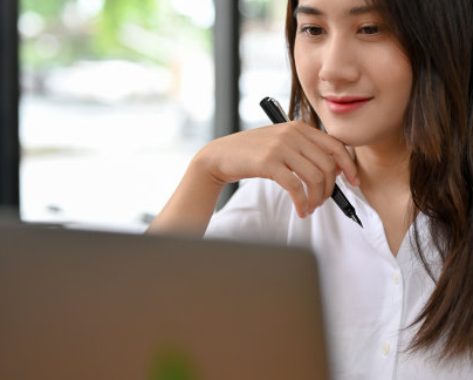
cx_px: 235
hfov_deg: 26.7
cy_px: 120
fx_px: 995
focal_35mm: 71
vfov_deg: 21.5
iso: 250
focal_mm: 50
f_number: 2.2
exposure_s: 1/320
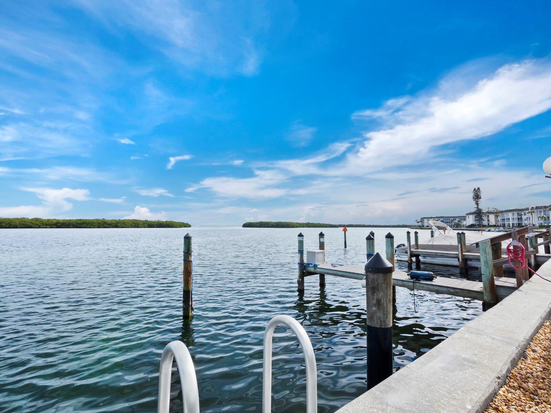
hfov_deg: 102.1
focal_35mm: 14
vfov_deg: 85.7
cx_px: 276
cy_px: 206
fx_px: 223
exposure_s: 1/160
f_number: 11
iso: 400
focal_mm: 7
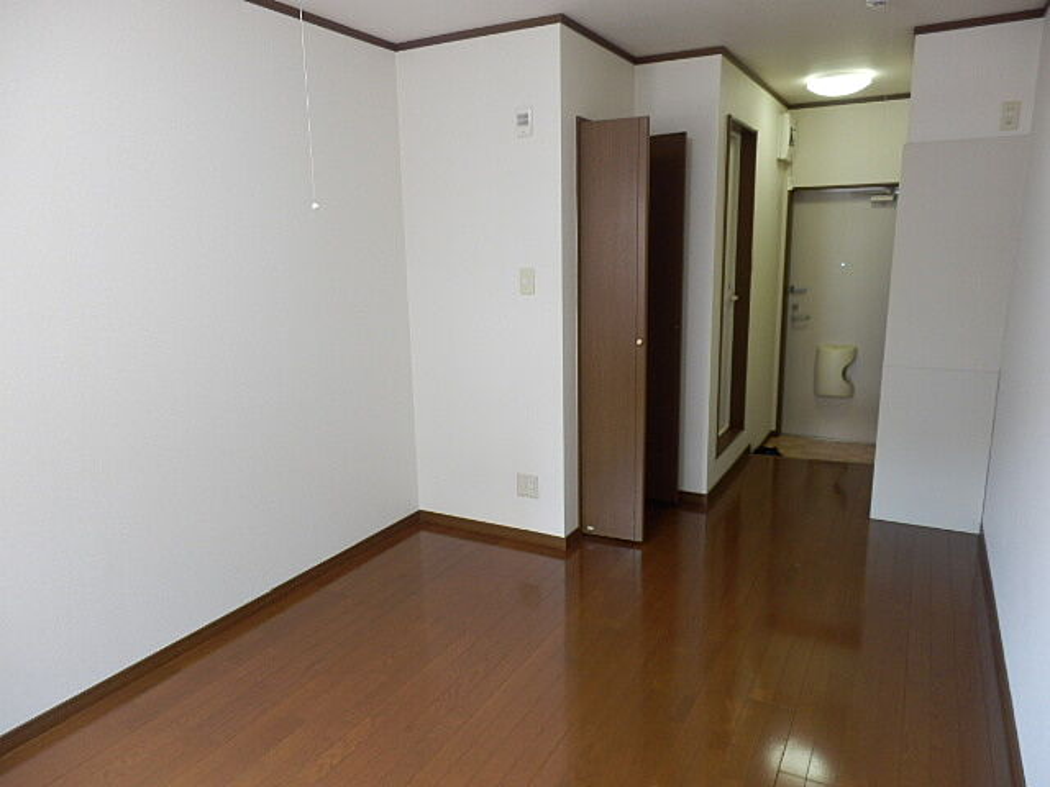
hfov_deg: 71.6
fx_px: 728
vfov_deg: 56.8
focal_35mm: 24
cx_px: 525
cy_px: 394
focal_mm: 4.2
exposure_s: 1/30
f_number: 3
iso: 160
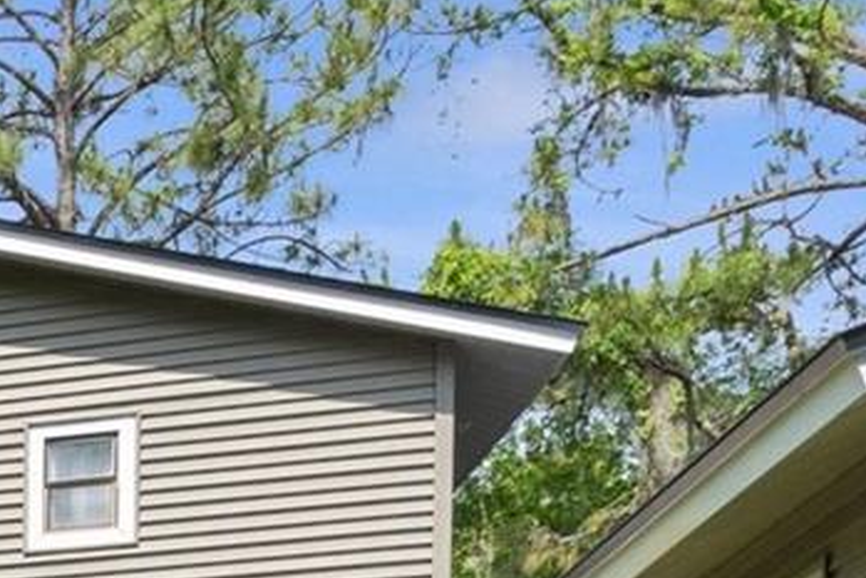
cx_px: -878
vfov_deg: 13.3
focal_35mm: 87
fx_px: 2094
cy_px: 1196
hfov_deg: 17.0
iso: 400
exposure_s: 1/160
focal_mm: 19
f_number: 8
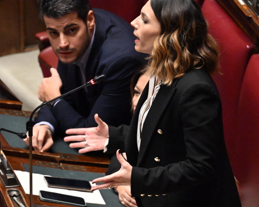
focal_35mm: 656
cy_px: 97
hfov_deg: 3.0
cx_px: 109
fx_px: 5028
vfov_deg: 2.4
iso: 8000
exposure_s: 1/160
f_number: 5.6
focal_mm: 360
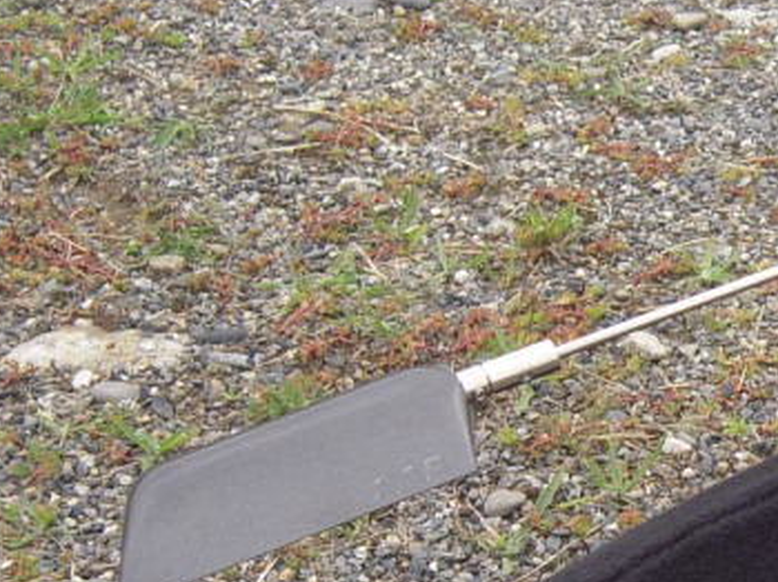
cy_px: 486
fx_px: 2695
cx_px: 925
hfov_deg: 15.8
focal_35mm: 120
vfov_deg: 12.3
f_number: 3.2
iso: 100
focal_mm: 7.3
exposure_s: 1/500
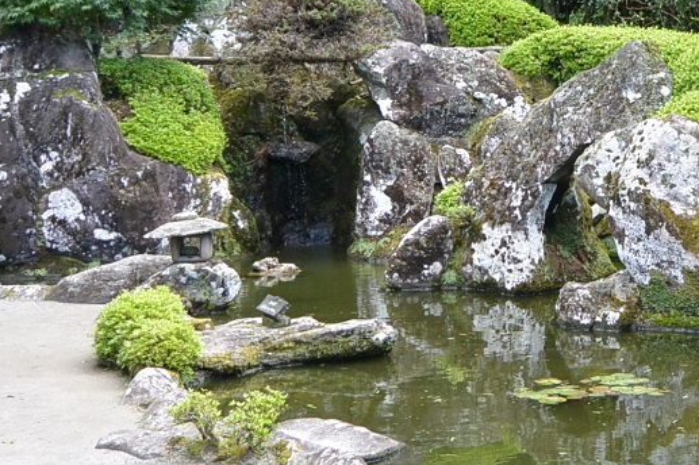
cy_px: 101
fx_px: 1397
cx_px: 644
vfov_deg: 18.7
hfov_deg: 27.0
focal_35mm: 72
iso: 200
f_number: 4.2
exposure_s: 1/160
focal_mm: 11.5
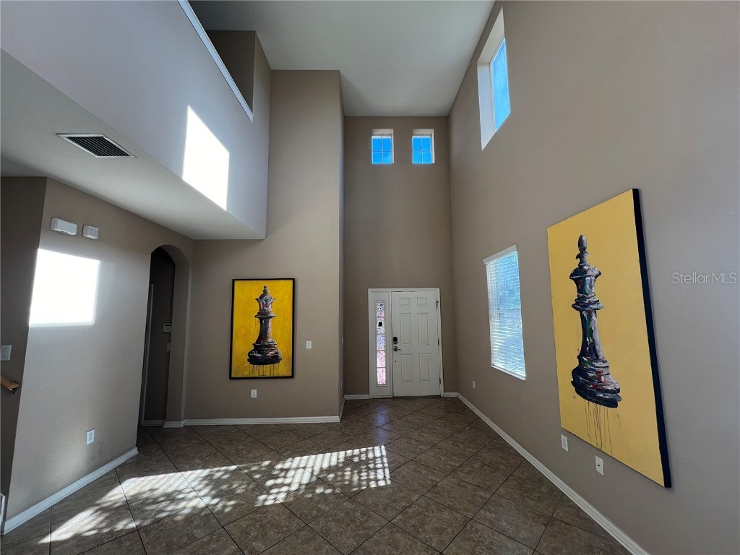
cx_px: 370
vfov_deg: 89.9
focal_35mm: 13
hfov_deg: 106.2
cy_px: 278
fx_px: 278
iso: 32
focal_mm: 1.57
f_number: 1.8
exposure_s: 1/99
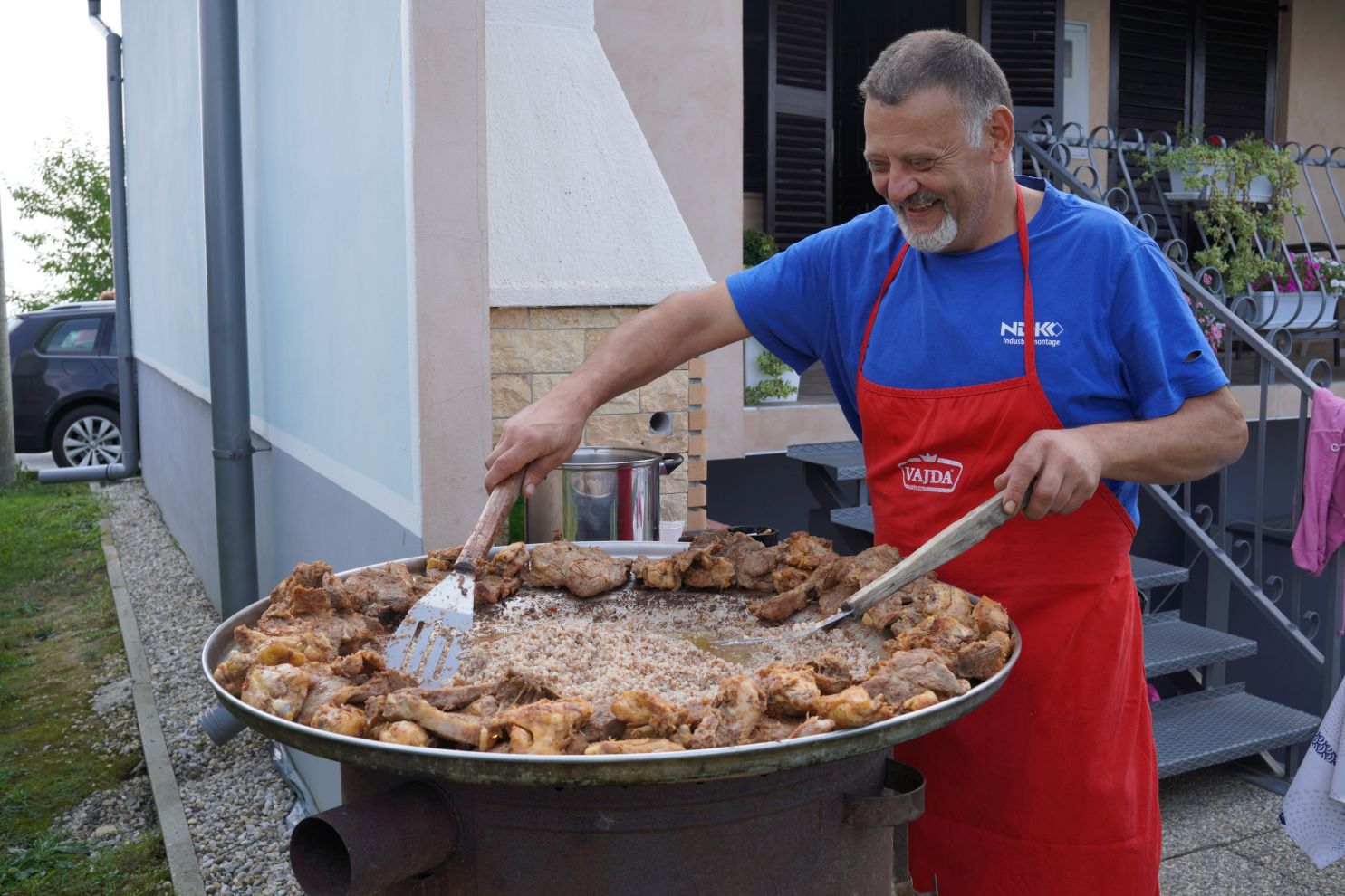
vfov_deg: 39.0
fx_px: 1266
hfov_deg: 55.9
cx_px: 672
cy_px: 448
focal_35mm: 34
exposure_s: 1/200
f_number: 5.6
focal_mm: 22.6
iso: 100
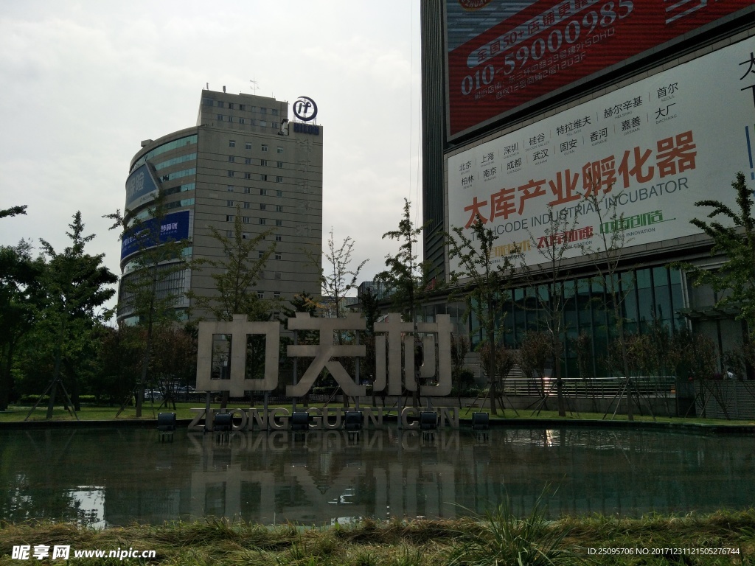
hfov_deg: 71.6
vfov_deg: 56.8
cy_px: 283
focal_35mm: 24
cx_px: 378
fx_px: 523
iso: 74
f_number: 1.7
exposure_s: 1/7111
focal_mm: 4.1
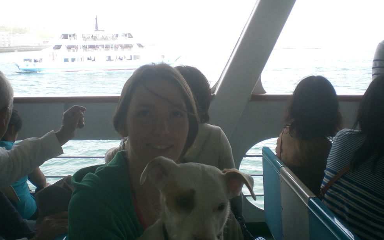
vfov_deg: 31.3
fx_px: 429
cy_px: 121
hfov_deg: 48.2
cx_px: 194
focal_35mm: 41
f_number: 3.1
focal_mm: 6.3
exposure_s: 1/160
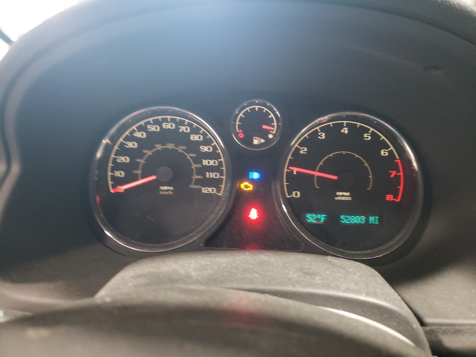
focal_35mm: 26
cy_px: 178
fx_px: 358
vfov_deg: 53.1
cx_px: 238
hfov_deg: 67.3
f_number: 1.5
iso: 430
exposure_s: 1/30
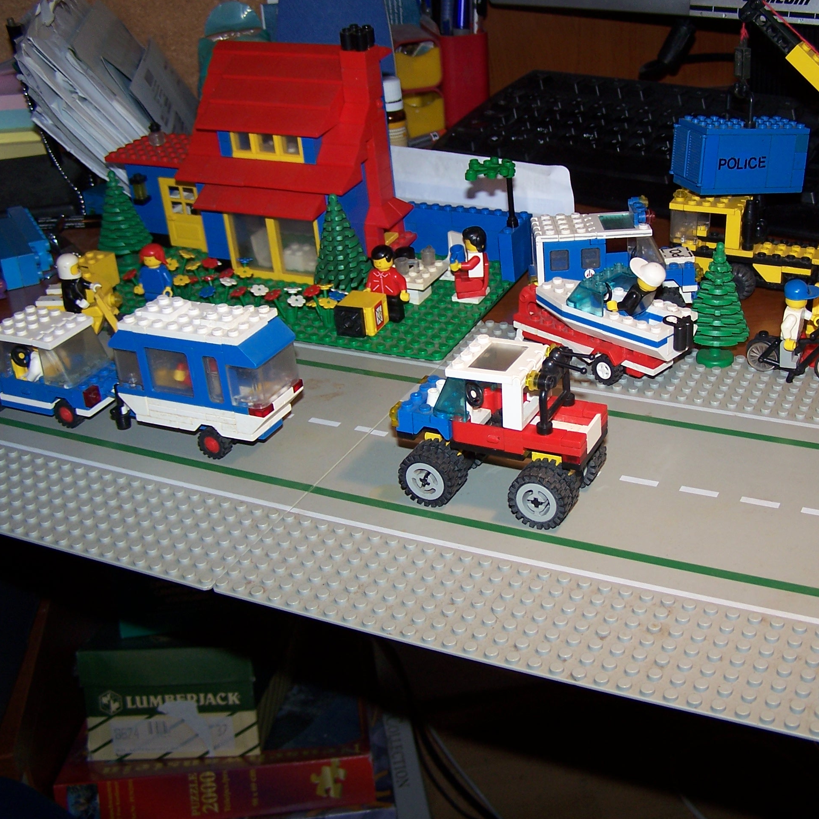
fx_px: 1205
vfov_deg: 37.6
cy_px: 409
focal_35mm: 45
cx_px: 530
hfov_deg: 37.2
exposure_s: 1/60
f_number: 2.8
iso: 80
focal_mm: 6.3
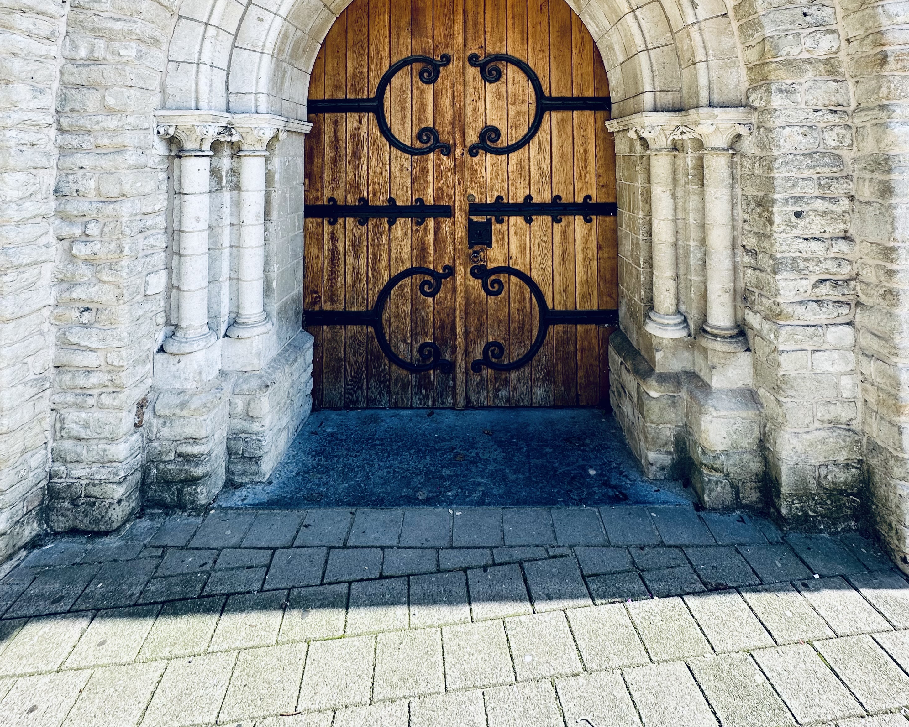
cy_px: 136
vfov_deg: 64.0
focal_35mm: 19
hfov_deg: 83.2
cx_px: 473
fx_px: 511
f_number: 2.2
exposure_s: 1/244
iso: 40
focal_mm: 2.22
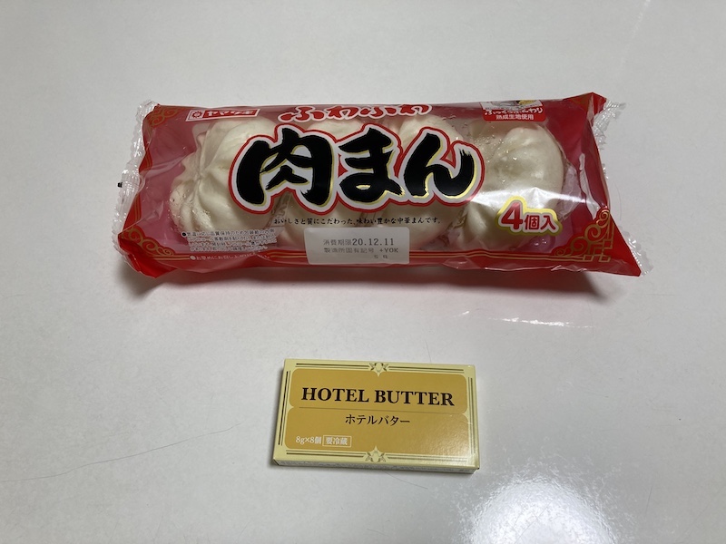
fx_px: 587
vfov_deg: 49.7
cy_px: 272
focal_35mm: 28
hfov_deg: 63.4
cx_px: 363
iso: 80
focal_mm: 3.99
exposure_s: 1/120
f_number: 1.8
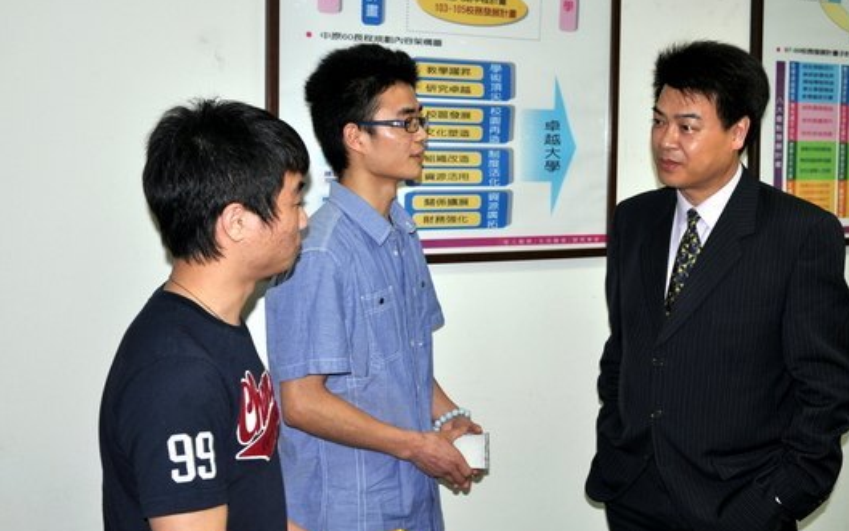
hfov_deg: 41.7
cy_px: 229
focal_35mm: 48
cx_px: 486
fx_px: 1111
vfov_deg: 26.9
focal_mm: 26
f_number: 4
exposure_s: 1/60
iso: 200
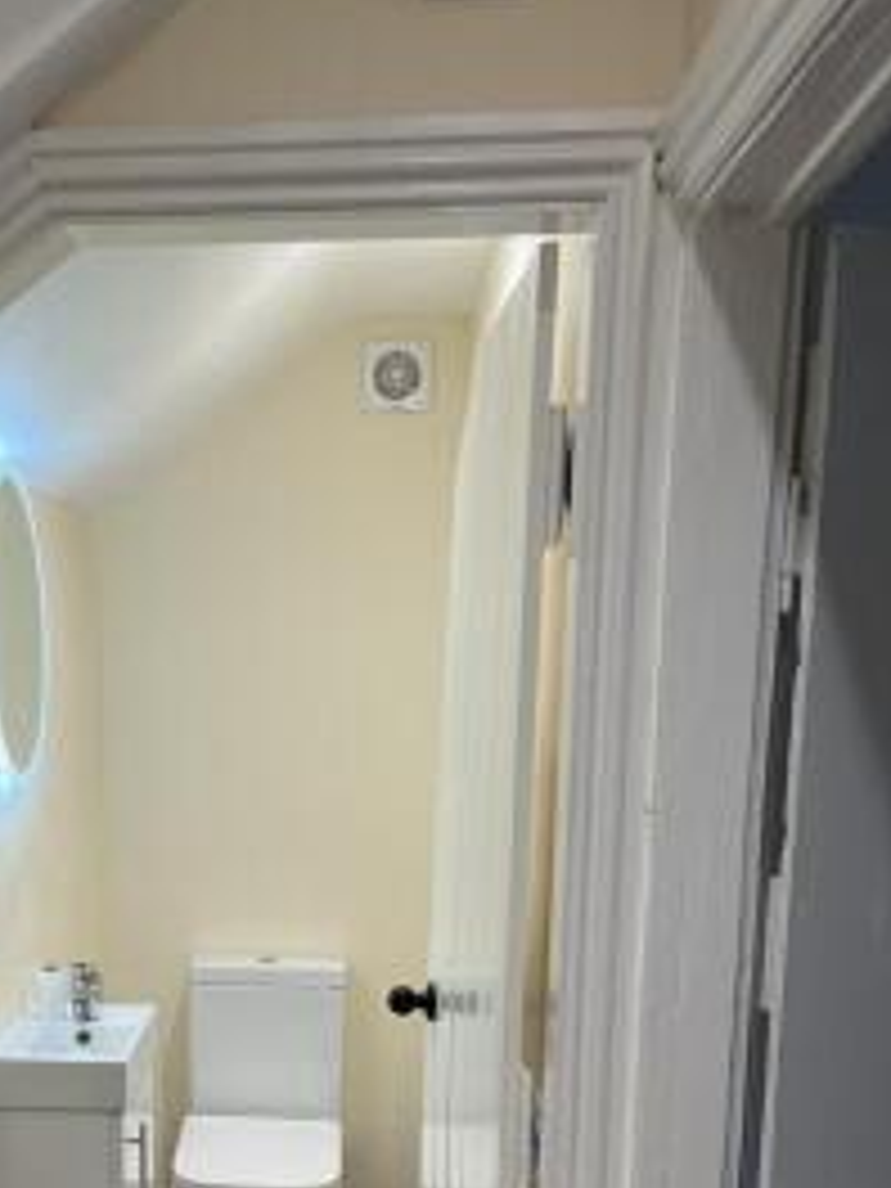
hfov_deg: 32.5
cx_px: 158
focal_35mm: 43
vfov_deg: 42.5
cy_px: 893
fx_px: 1476
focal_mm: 5.1
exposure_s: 1/100
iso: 80
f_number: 1.6
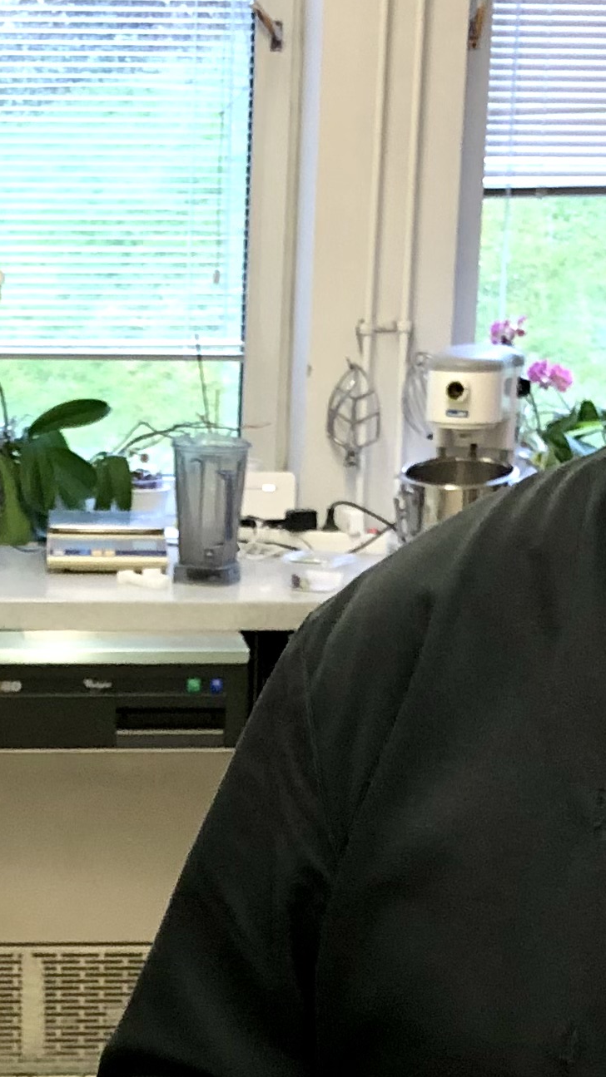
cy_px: 853
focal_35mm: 95
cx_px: 117
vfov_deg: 22.2
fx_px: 2715
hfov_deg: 12.7
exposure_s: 1/17
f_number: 1.8
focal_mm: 3.99
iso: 100
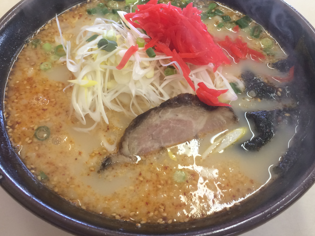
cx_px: 163
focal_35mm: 43
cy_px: 81
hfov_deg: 43.8
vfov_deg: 33.3
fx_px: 391
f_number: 2.2
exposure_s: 1/30
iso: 50
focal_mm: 4.15
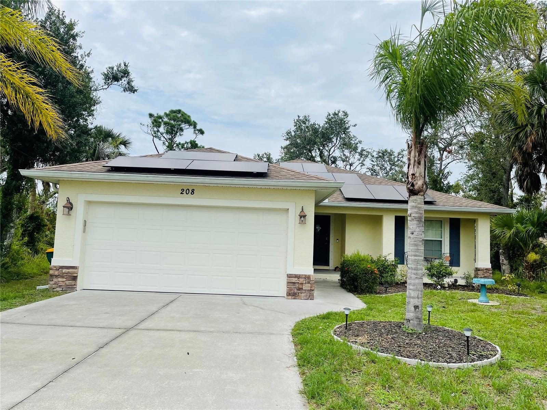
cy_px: 205
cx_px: 274
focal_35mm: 26
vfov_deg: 53.1
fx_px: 411
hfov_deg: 67.3
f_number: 1.6
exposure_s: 1/5618
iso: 32
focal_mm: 5.1
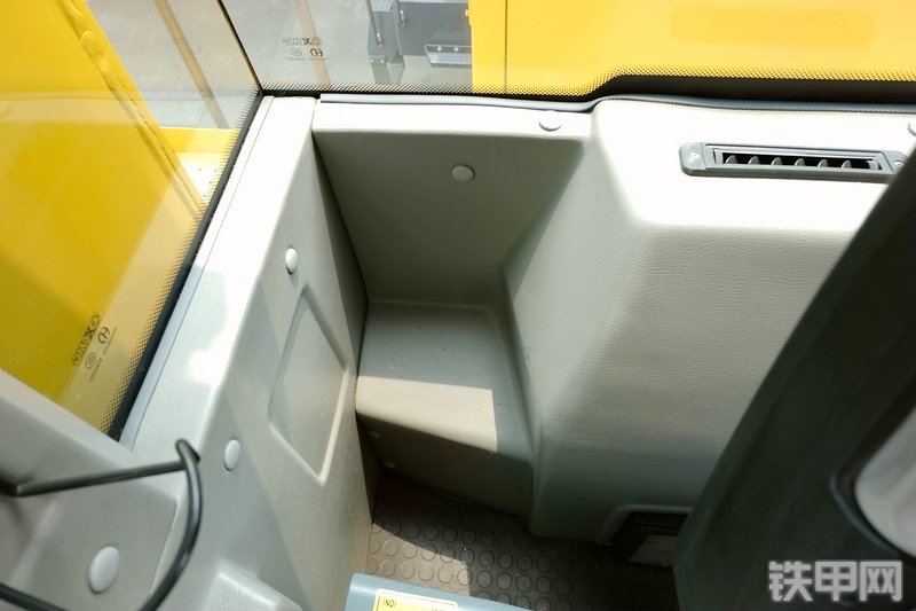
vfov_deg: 53.1
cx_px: 458
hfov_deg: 73.8
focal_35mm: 24
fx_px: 611
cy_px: 306
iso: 100
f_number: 5
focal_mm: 16
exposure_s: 1/52
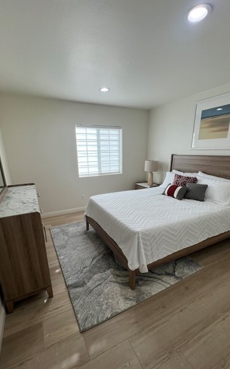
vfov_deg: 101.3
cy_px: 198
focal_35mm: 15
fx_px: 151
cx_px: 111
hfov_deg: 74.7
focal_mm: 1.57
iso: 40
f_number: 1.8
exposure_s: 1/120
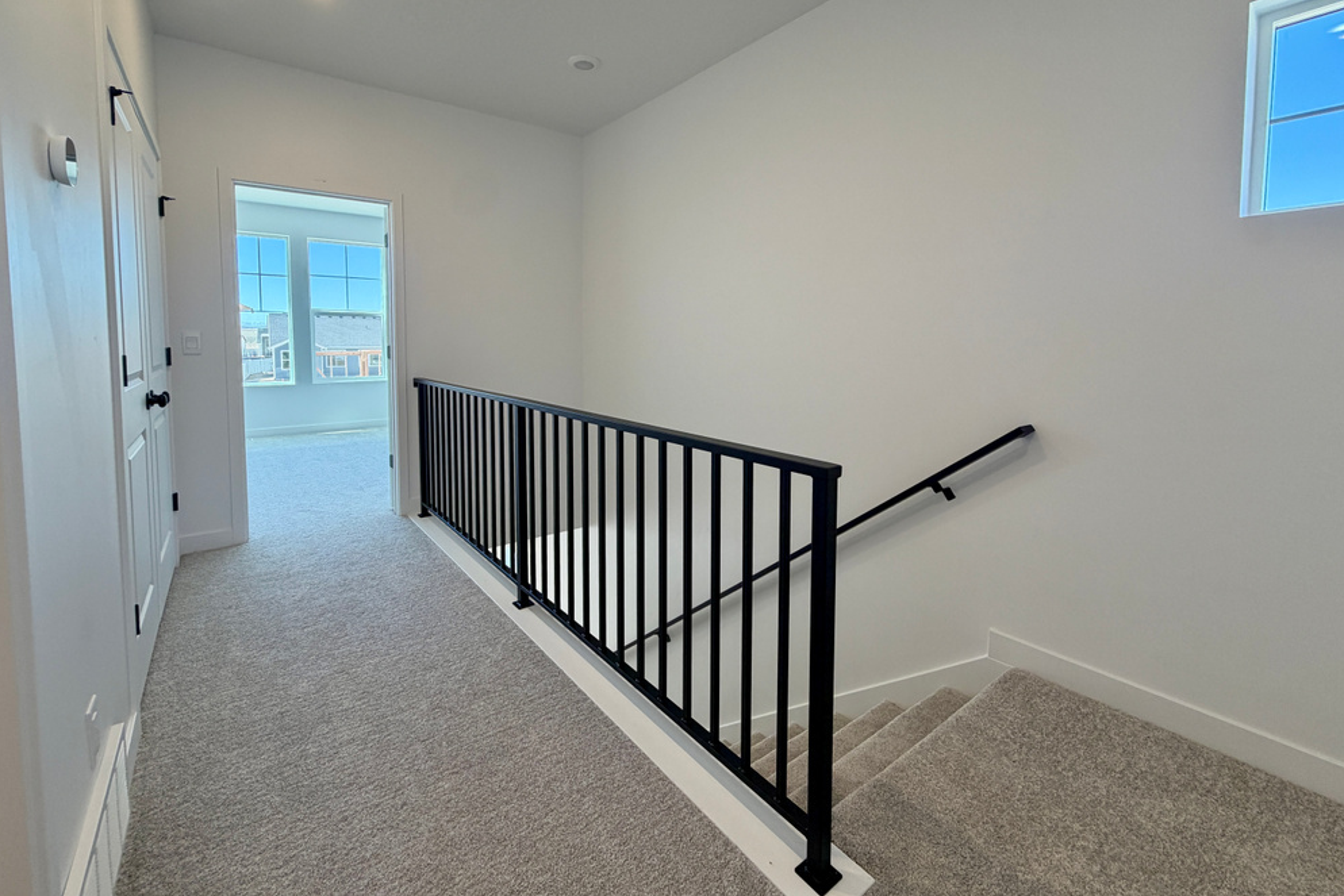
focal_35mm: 15
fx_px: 560
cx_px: 664
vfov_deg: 77.1
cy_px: 400
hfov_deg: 100.4
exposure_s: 1/120
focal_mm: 2.22
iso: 100
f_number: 2.2
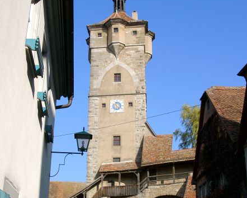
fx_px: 358
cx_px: 122
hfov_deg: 38.0
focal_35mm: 49
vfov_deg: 30.7
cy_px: 124
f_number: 4
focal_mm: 7.69
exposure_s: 1/729
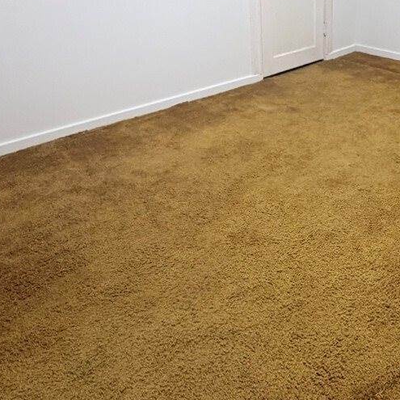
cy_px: 84
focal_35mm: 40
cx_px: 356
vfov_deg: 40.3
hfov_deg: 39.1
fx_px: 523
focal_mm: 2.22
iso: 320
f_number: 2.2
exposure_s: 1/60
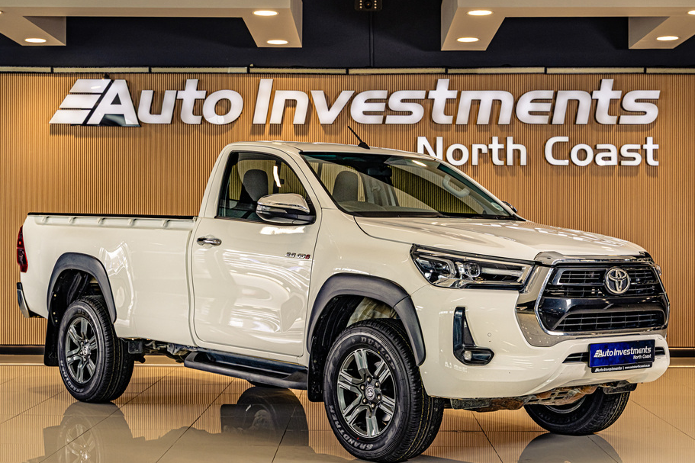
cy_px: 233
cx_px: 347
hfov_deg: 31.4
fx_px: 1235
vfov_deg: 21.2
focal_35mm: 64
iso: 500
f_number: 5.6
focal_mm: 57
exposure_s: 1/200
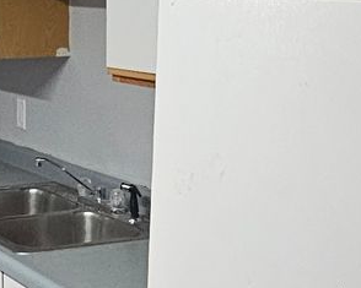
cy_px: 212
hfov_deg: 22.7
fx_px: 886
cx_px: 81
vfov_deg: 18.4
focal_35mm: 83
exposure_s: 1/60
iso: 400
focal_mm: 2.2
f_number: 2.2
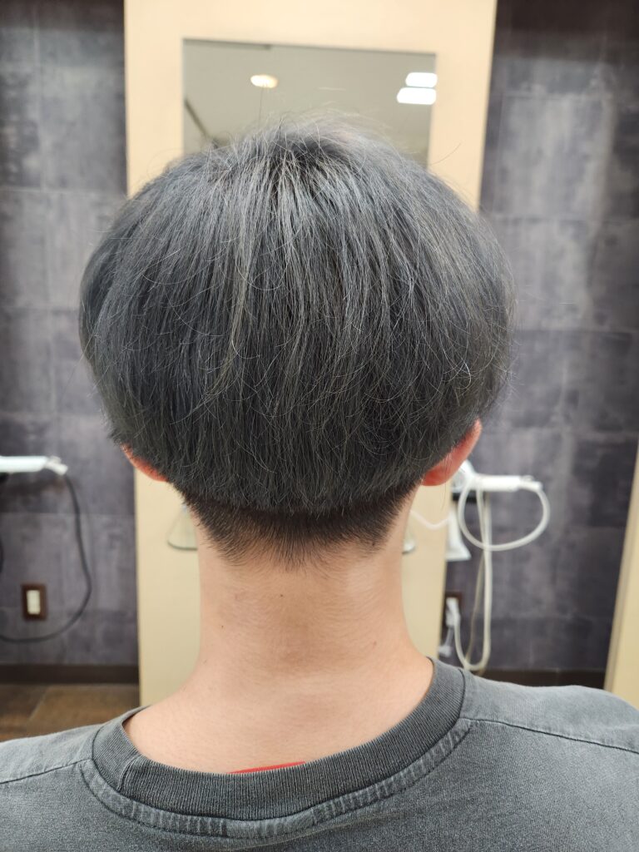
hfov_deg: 58.9
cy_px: 426
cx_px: 320
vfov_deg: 73.9
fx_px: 566
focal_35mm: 23
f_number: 1.8
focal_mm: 5.4
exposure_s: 1/100
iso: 250
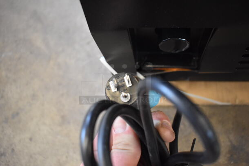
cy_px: 83
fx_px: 239
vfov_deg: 38.4
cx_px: 124
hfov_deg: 55.1
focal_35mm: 34
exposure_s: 1/60
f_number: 4
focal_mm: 23
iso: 2500
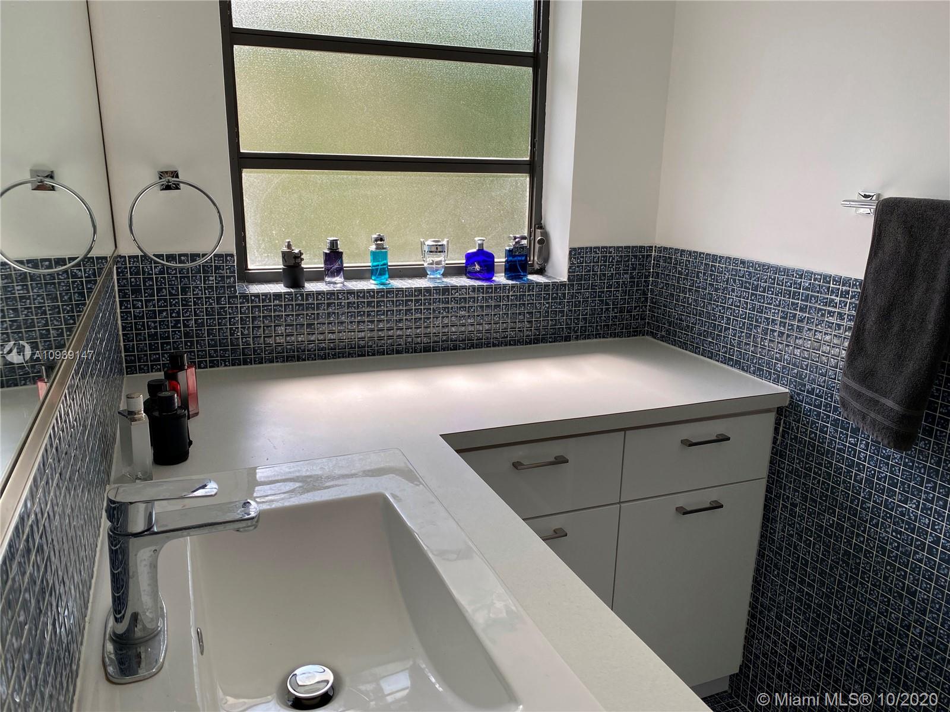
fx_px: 714
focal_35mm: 26
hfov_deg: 67.3
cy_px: 356
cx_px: 475
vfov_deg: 53.1
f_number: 1.8
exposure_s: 1/275
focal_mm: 4.25
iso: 32
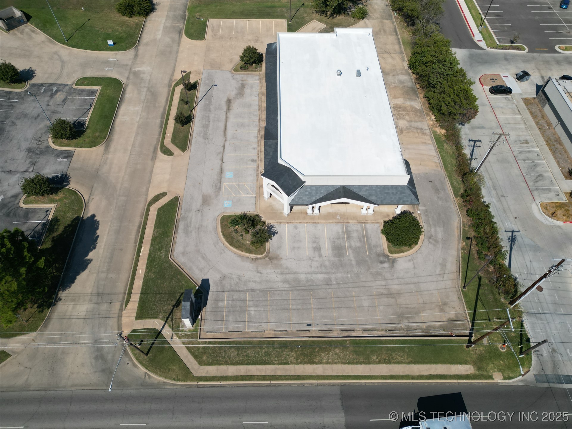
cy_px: 214
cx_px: 286
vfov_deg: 56.8
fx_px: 397
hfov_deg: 71.6
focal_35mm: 24
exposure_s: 1/6400
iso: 200
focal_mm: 6.72
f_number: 1.7
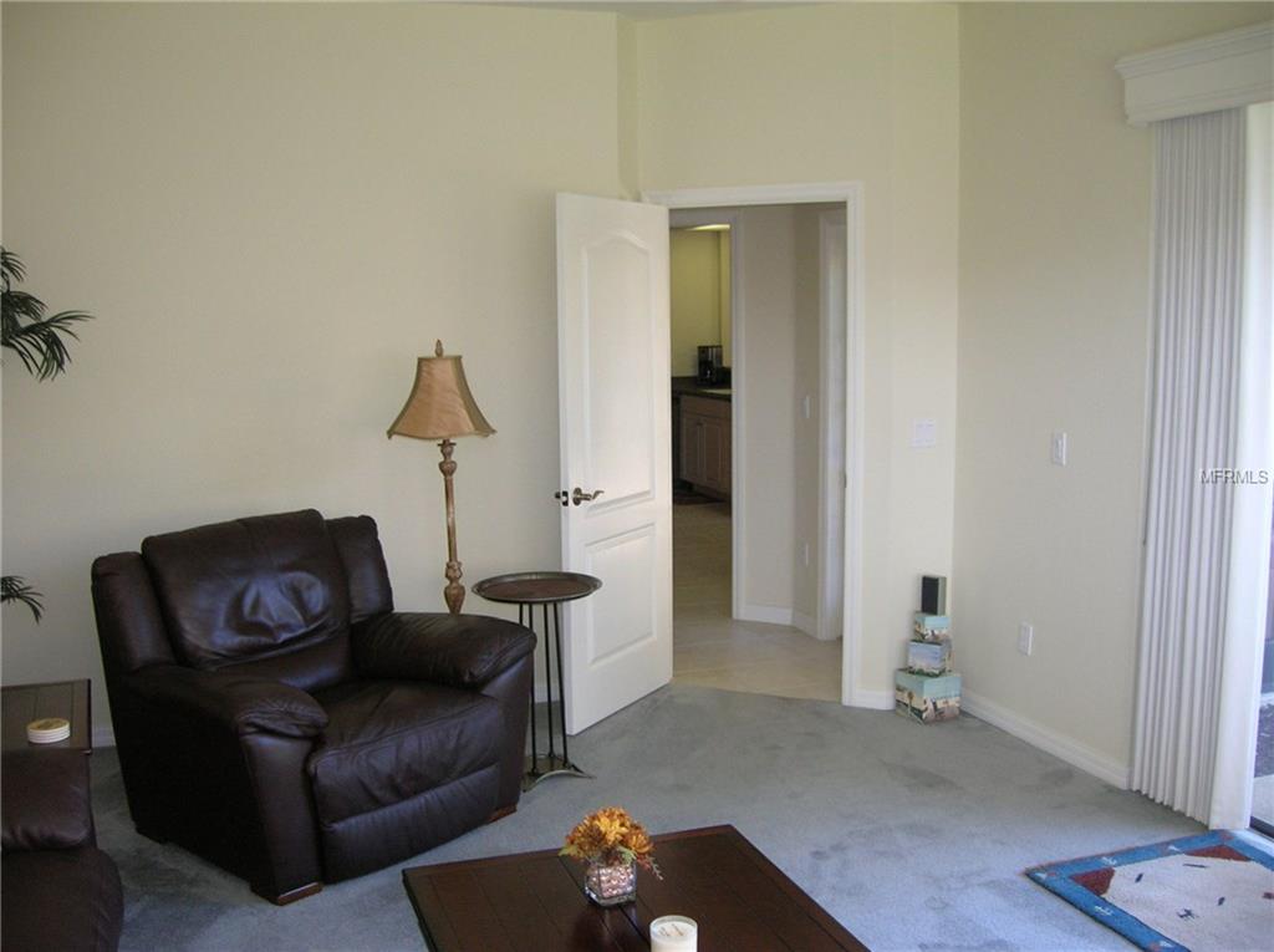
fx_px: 1250
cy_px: 476
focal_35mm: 34
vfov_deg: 41.7
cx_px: 637
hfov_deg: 54.0
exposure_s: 1/30.3
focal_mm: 5.7
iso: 101
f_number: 2.9
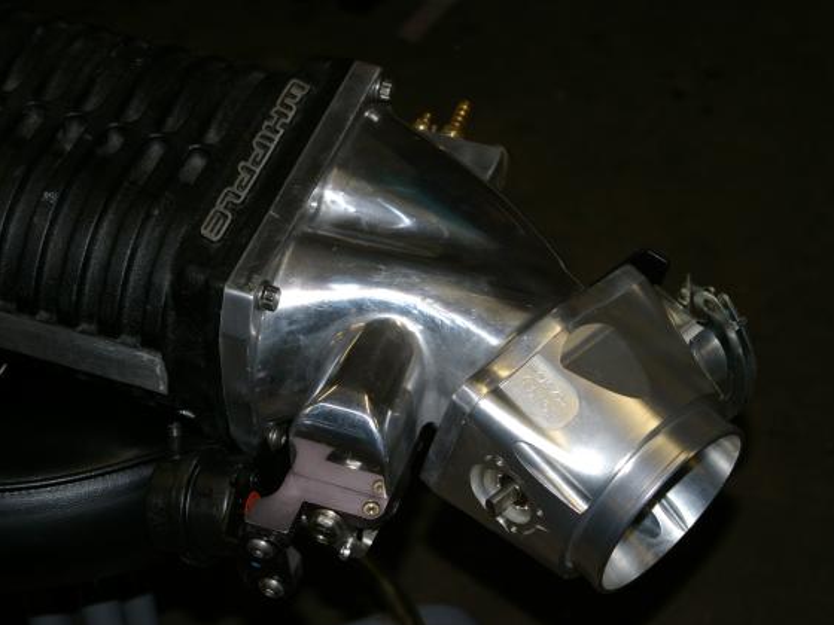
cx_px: 475
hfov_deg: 21.6
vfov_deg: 16.3
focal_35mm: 91
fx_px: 2182
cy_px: 315
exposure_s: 1/80
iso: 200
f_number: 5.6
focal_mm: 55
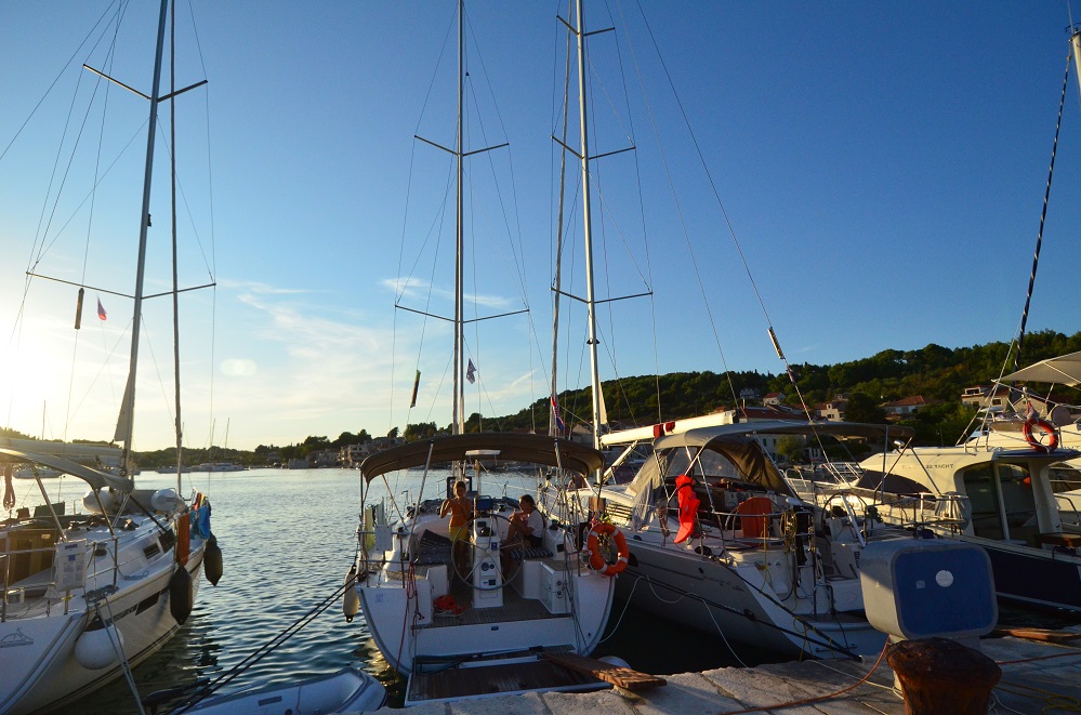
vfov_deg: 67.1
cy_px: 358
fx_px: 539
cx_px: 540
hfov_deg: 90.1
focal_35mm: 18
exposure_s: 1/8000
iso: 1250
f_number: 5.6
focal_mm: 12
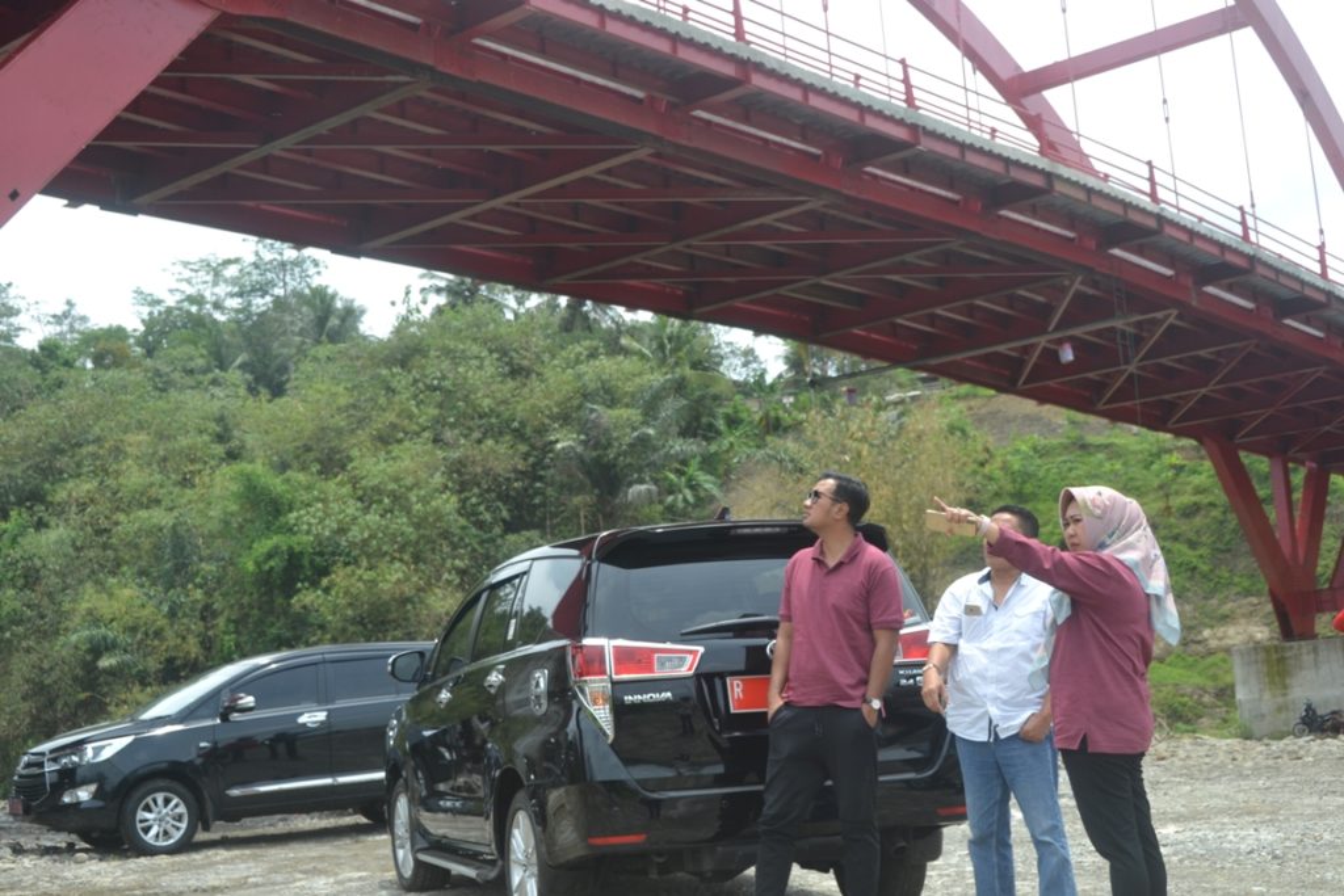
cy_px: 448
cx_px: 672
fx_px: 1792
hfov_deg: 41.1
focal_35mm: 48
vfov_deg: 28.1
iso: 100
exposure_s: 1/200
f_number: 7.1
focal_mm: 32
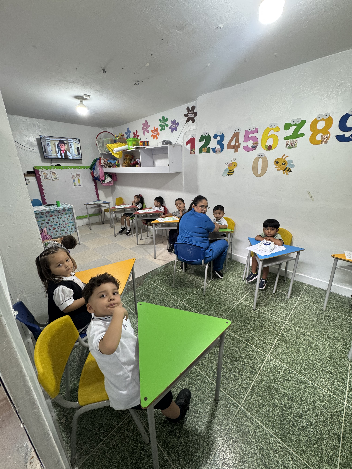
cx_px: 176
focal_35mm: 14
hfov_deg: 85.7
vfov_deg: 102.1
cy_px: 234
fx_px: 190
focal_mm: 2.22
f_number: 2.2
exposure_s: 1/120
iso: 200
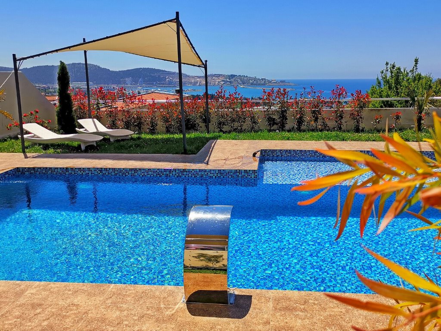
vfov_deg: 42.9
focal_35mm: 33
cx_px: 220
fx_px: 420
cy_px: 166
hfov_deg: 55.4
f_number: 1.8
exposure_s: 3
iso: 50
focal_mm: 5.58
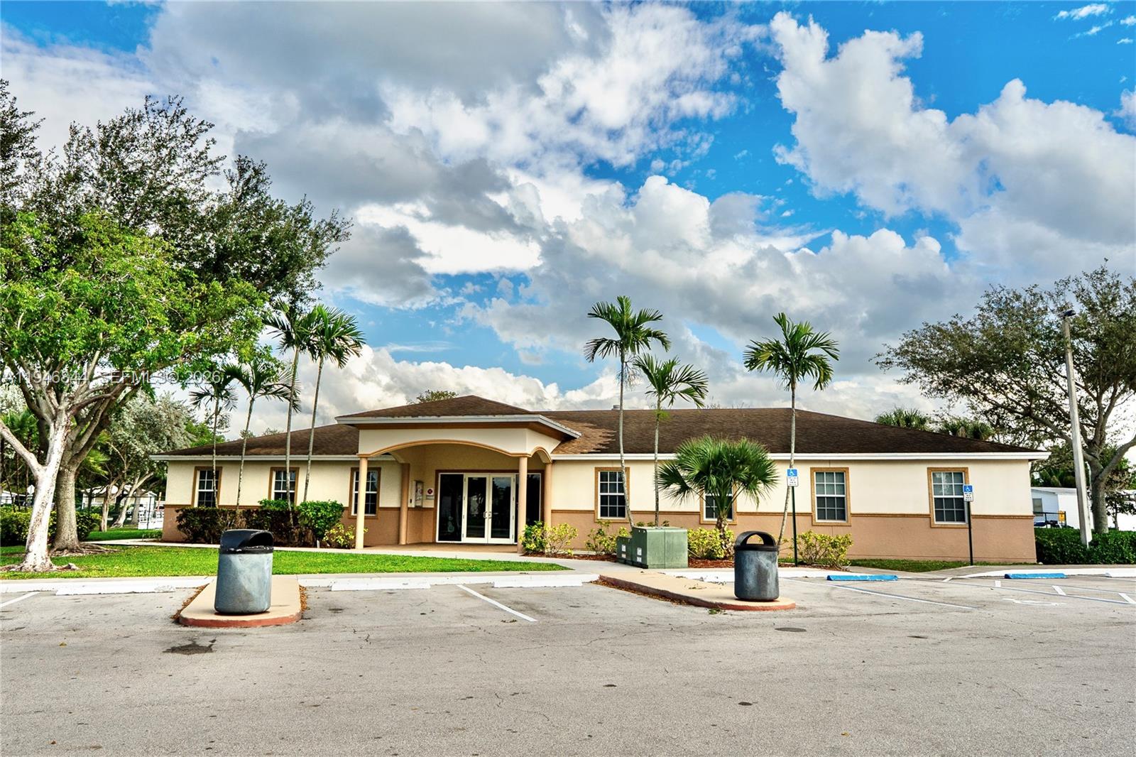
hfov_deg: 71.5
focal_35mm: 25
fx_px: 789
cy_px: 378
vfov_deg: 51.3
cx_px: 568
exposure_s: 1/80
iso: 100
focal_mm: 17
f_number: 9
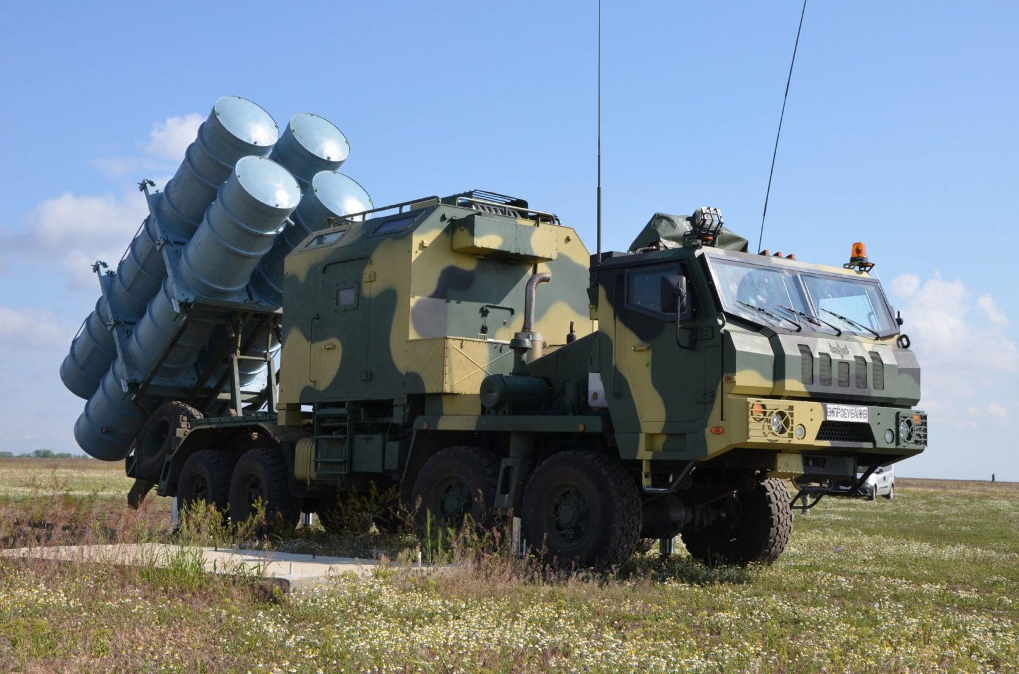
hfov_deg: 39.0
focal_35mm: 51
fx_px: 1440
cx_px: 510
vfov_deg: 26.4
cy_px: 337
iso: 100
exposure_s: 1/200
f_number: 8
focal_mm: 34
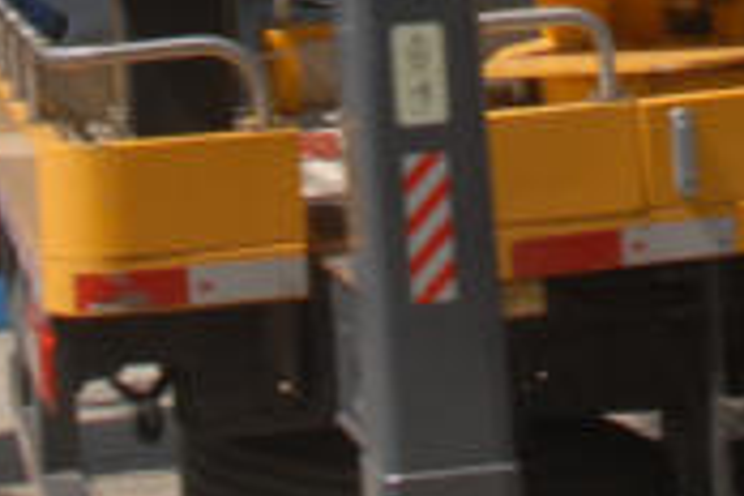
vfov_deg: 8.0
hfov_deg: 12.9
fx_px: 3286
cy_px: -695
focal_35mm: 159
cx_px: 479
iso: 100
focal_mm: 18
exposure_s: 1/400
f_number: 5.6
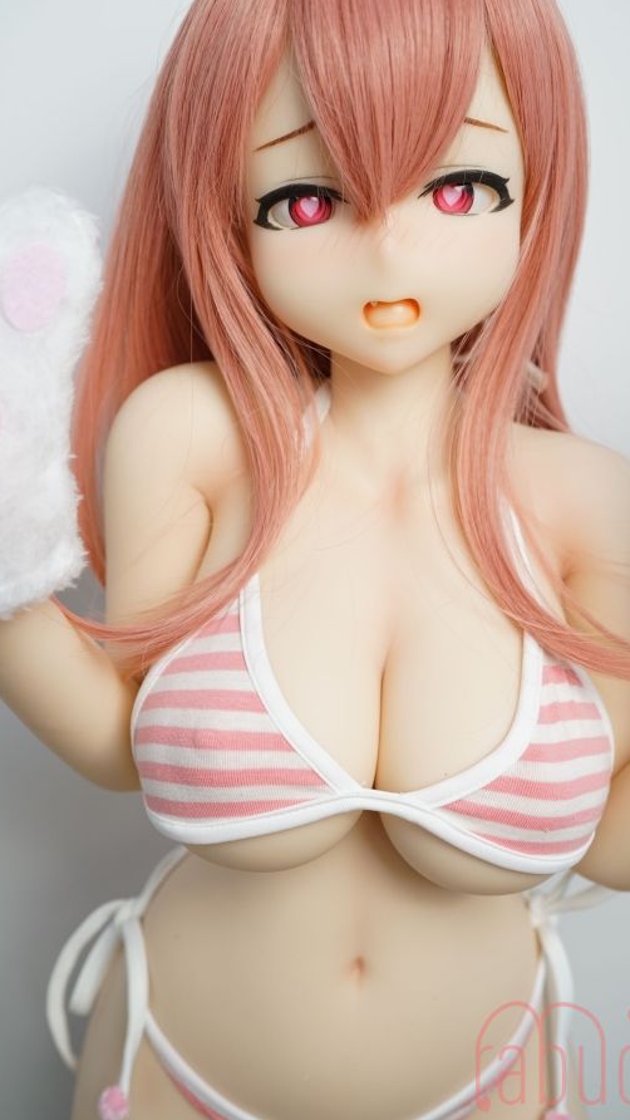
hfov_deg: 31.9
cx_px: 365
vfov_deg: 54.0
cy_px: 561
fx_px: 1098
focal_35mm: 37
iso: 500
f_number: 4.5
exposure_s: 1/100
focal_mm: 35
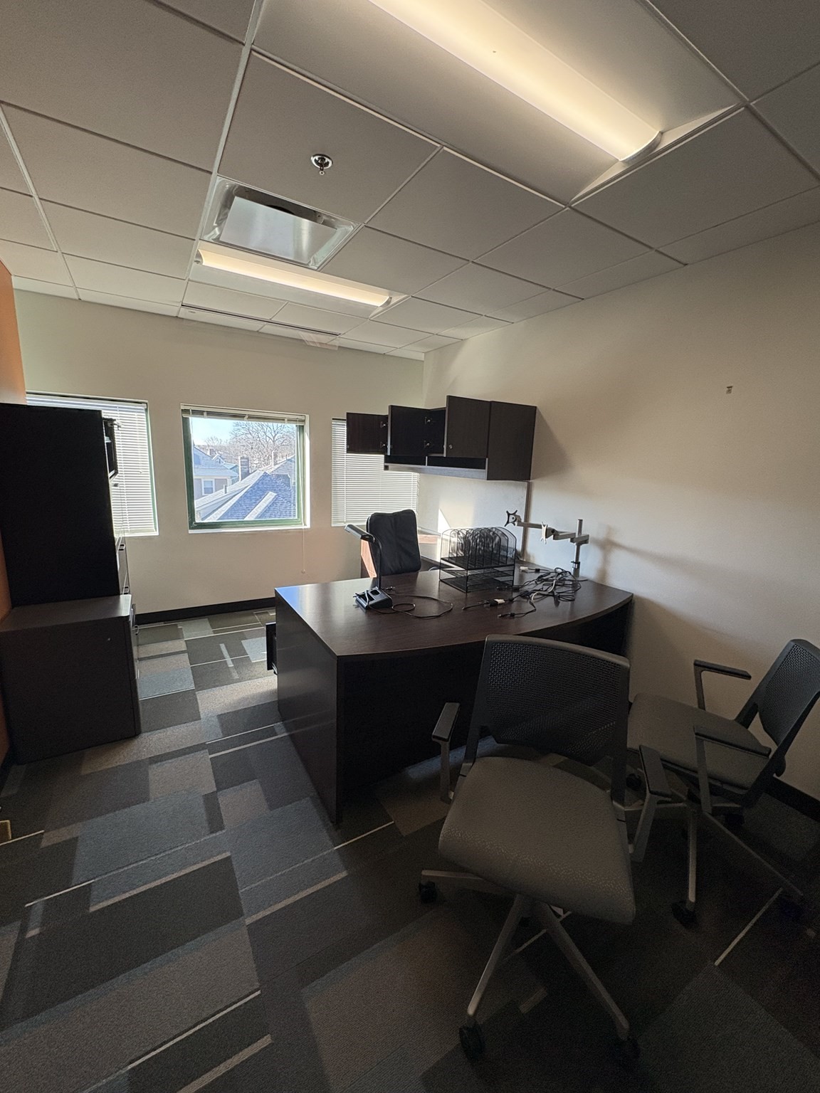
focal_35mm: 14
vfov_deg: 102.1
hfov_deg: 85.7
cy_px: 546
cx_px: 410
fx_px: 442
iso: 250
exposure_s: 1/302
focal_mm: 2.22
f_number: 2.2
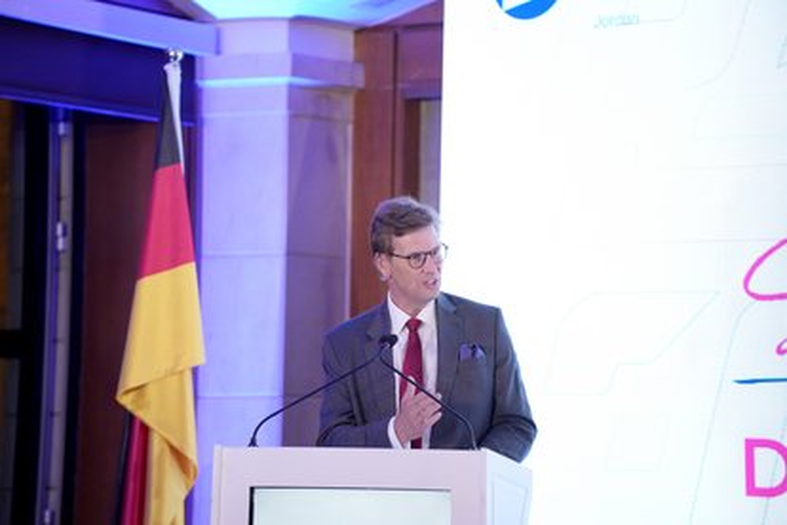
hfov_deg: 11.4
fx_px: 3935
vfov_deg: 7.6
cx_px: 394
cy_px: 262
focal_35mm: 180
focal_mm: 180
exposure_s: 1/160
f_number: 2.8
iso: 800
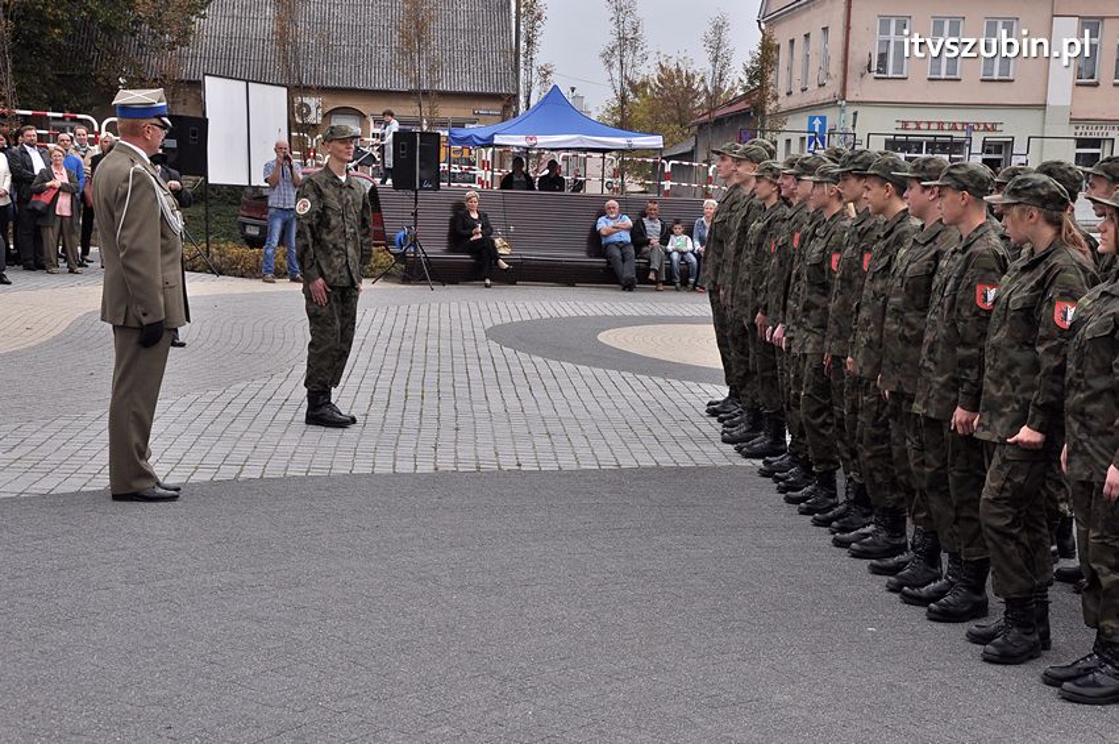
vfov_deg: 25.7
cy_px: 372
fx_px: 1630
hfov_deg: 37.9
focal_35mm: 52
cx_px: 560
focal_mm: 35
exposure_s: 1/400
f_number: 10
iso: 500
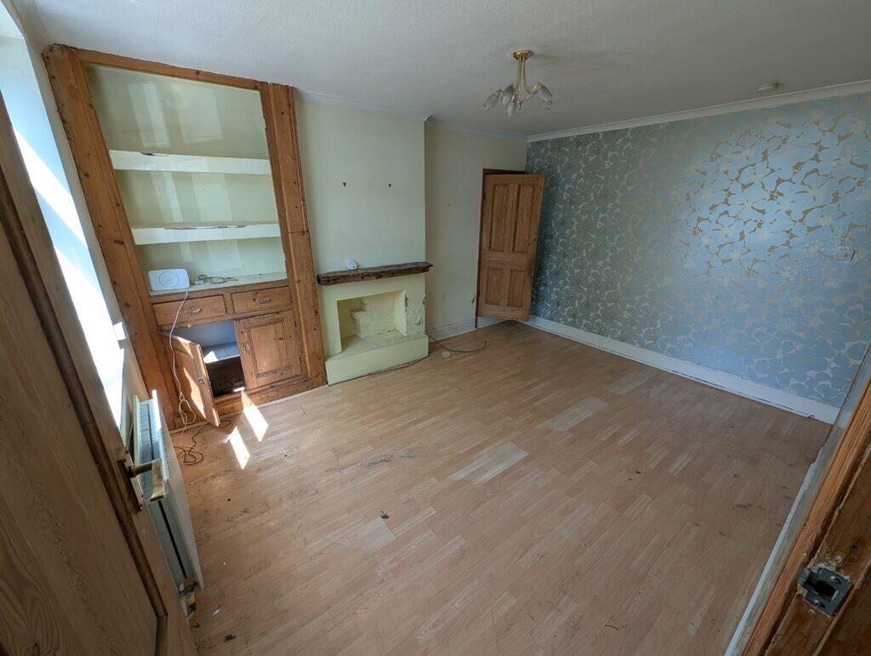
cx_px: 436
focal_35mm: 13
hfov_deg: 106.1
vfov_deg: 90.1
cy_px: 328
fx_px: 328
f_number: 2.2
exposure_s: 1/100
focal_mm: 1.95
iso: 46
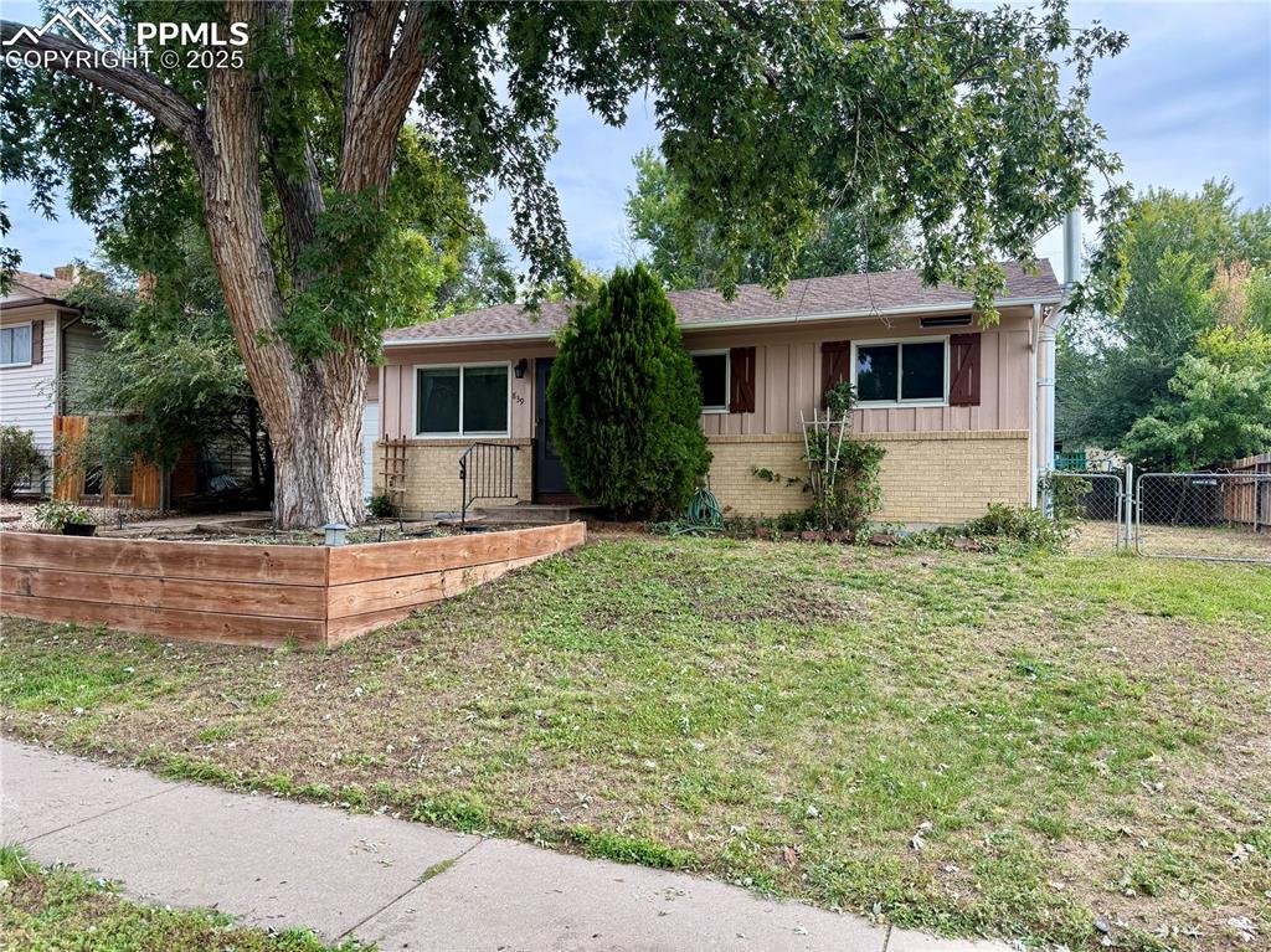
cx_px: 636
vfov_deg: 56.8
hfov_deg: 71.6
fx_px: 881
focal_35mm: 24
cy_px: 476
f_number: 1.78
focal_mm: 6.76
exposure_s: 1/813
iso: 100
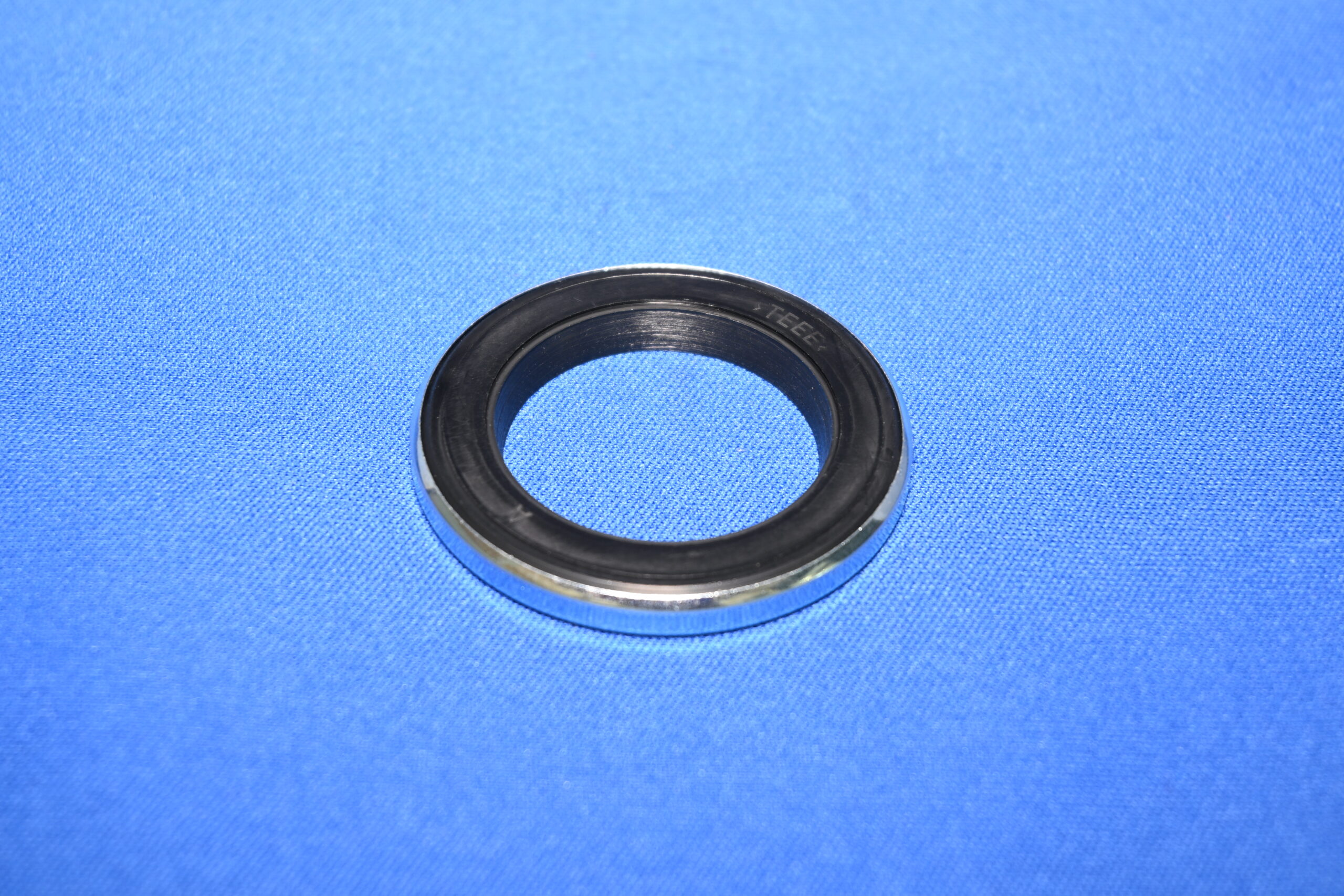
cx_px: 672
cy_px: 448
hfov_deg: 27.0
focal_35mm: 75
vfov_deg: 18.2
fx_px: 2800
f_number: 6.3
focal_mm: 50
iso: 100
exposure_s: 1/5
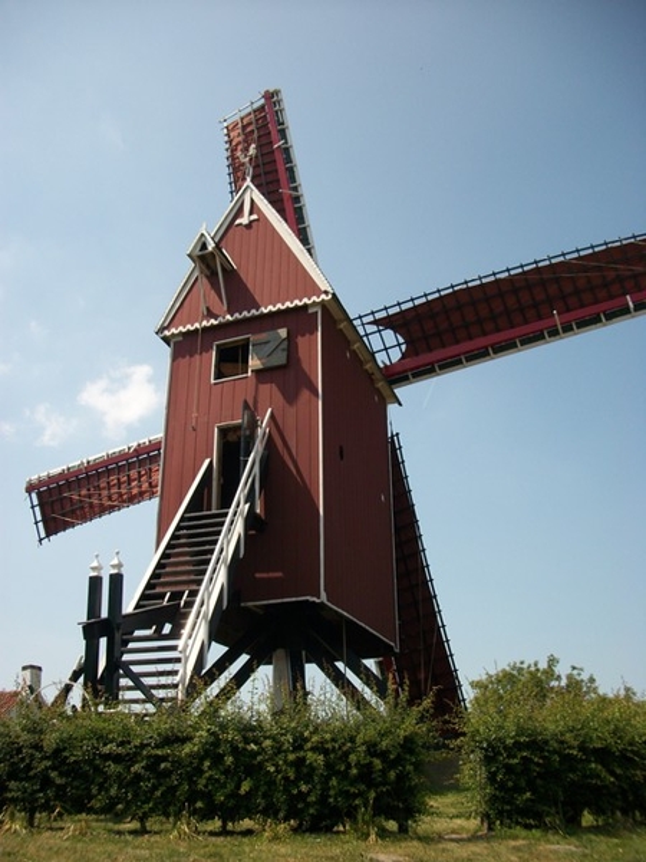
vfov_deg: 56.8
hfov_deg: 44.2
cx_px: 323
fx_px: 796
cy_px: 431
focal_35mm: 32
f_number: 8.8
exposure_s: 1/200
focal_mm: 5.7
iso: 80
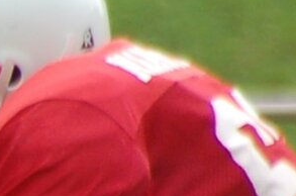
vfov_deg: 0.4
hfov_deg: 0.6
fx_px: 27747
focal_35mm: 3382
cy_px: 509
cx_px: -725
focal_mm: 300
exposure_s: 1/500
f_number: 5.6
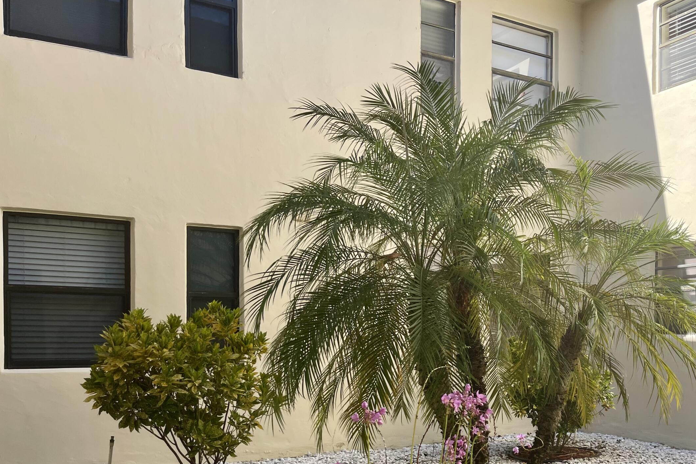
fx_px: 715
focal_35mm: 37
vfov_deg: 35.1
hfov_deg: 50.4
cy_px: 353
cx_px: 494
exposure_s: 1/796
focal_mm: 5.1
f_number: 1.6
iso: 32
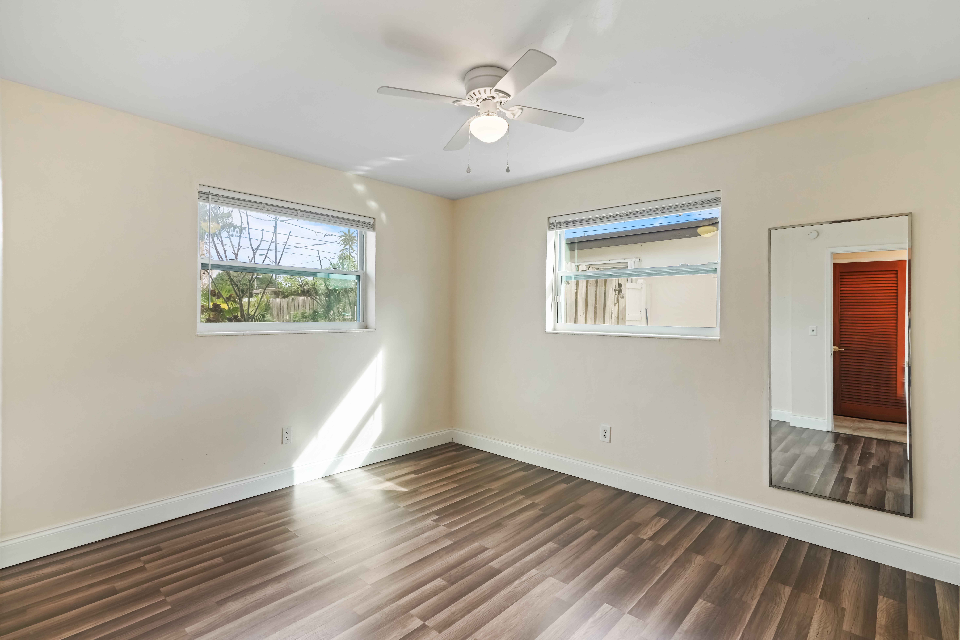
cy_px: 320
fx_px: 453
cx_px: 480
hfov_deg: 93.3
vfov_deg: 70.4
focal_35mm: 17
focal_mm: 17
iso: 1250
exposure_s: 1/30
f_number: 5.6
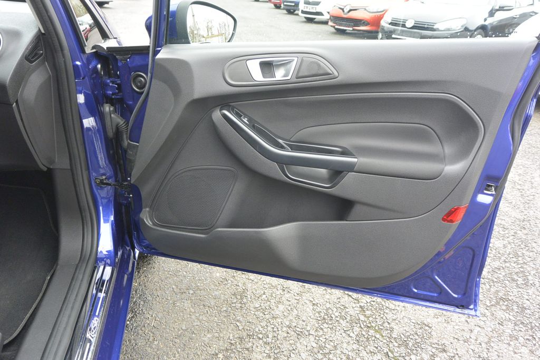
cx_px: 270
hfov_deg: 65.5
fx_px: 420
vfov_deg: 46.4
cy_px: 180
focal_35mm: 28
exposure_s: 1/125
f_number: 3.5
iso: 280
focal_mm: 10.7
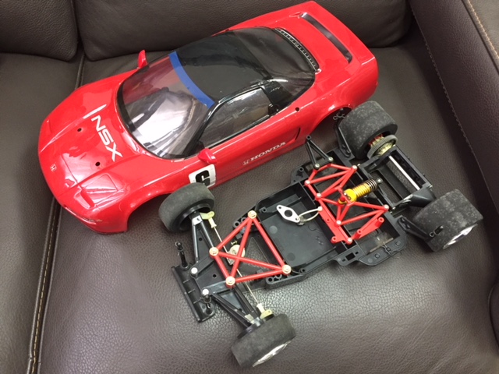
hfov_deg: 61.7
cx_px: 250
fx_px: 418
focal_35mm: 29
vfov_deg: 48.2
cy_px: 187
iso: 250
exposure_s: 1/33
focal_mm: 4.15
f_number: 2.2
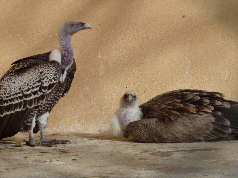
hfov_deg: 6.6
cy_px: 89
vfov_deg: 5.0
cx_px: 119
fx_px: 2063
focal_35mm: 300
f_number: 4.9
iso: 160
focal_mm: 49.2
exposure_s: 1/500
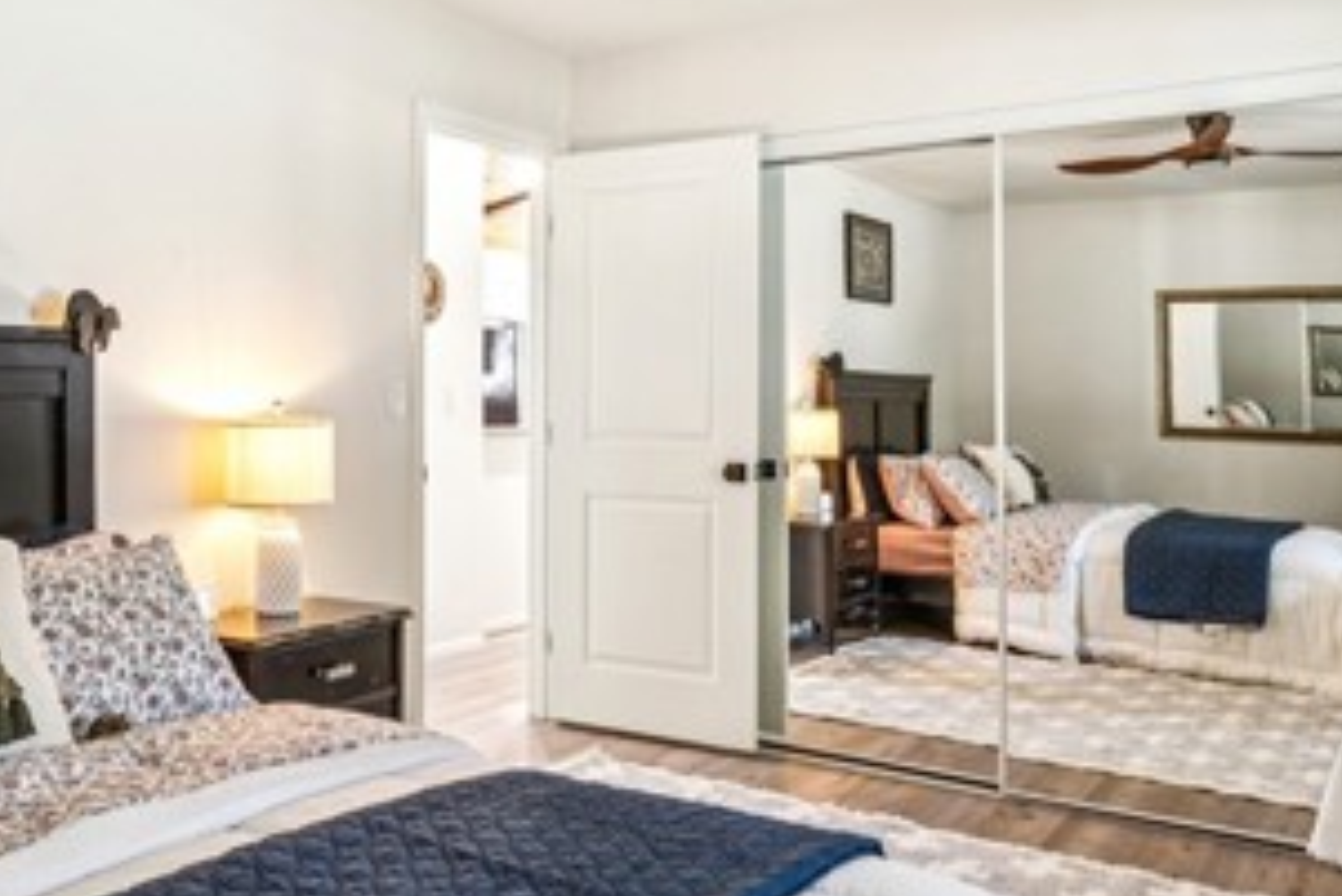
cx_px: 441
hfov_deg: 54.0
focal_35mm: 34
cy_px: 381
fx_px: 1284
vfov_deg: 38.4
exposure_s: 4
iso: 100
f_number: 13
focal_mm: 16.2
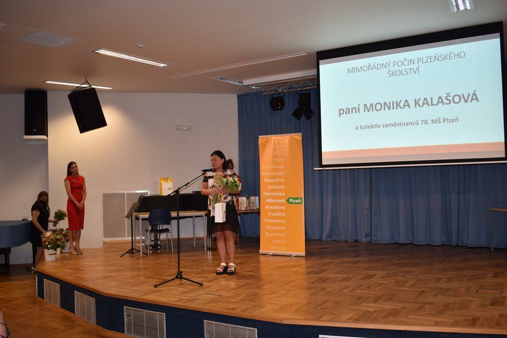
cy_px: 169
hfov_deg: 55.1
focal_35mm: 34
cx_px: 254
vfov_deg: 38.4
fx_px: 486
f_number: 3.8
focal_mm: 23
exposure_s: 1/60
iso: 180
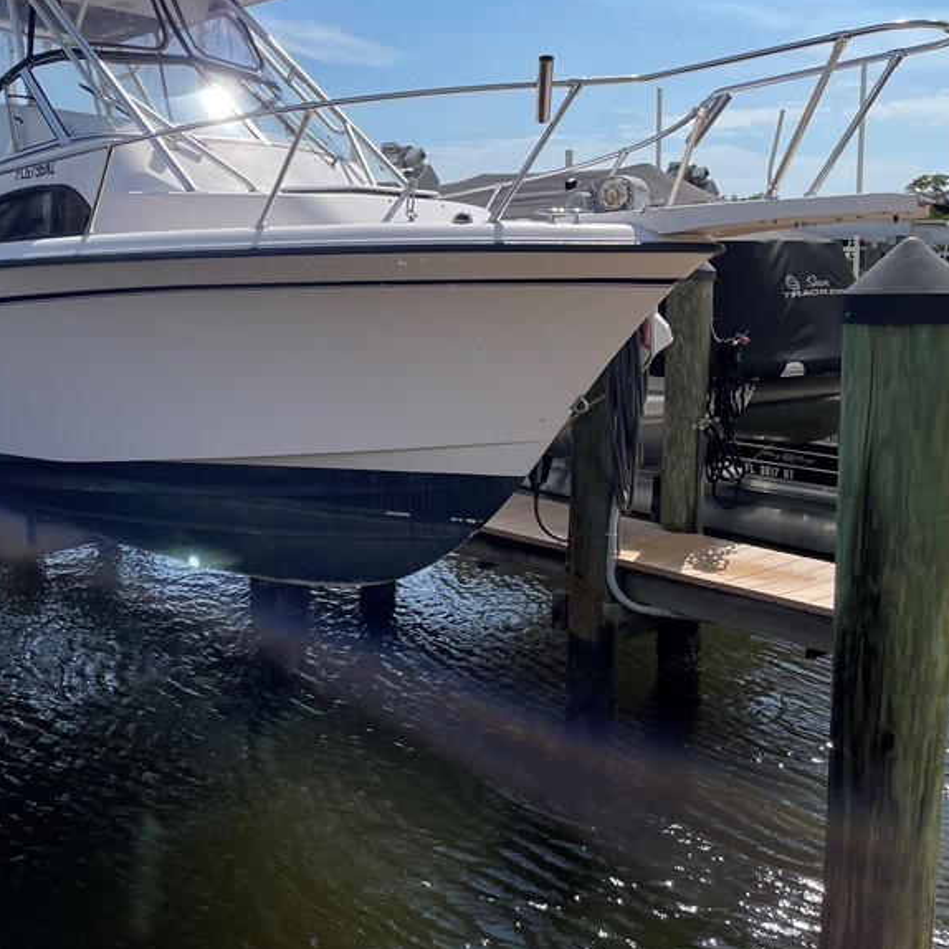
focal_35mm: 41
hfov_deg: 39.4
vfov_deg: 40.5
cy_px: 337
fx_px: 1272
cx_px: 195
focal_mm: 4.2
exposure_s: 1/5814
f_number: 1.6
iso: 32
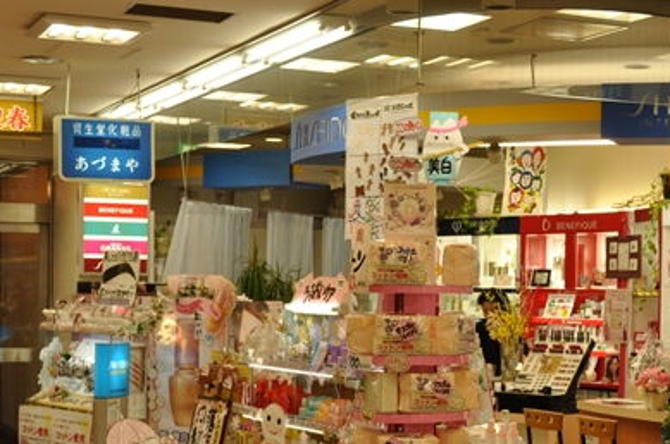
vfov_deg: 17.3
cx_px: 485
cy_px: 341
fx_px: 1449
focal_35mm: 78
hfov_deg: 25.8
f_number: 5.6
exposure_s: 1/125
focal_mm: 28
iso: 400
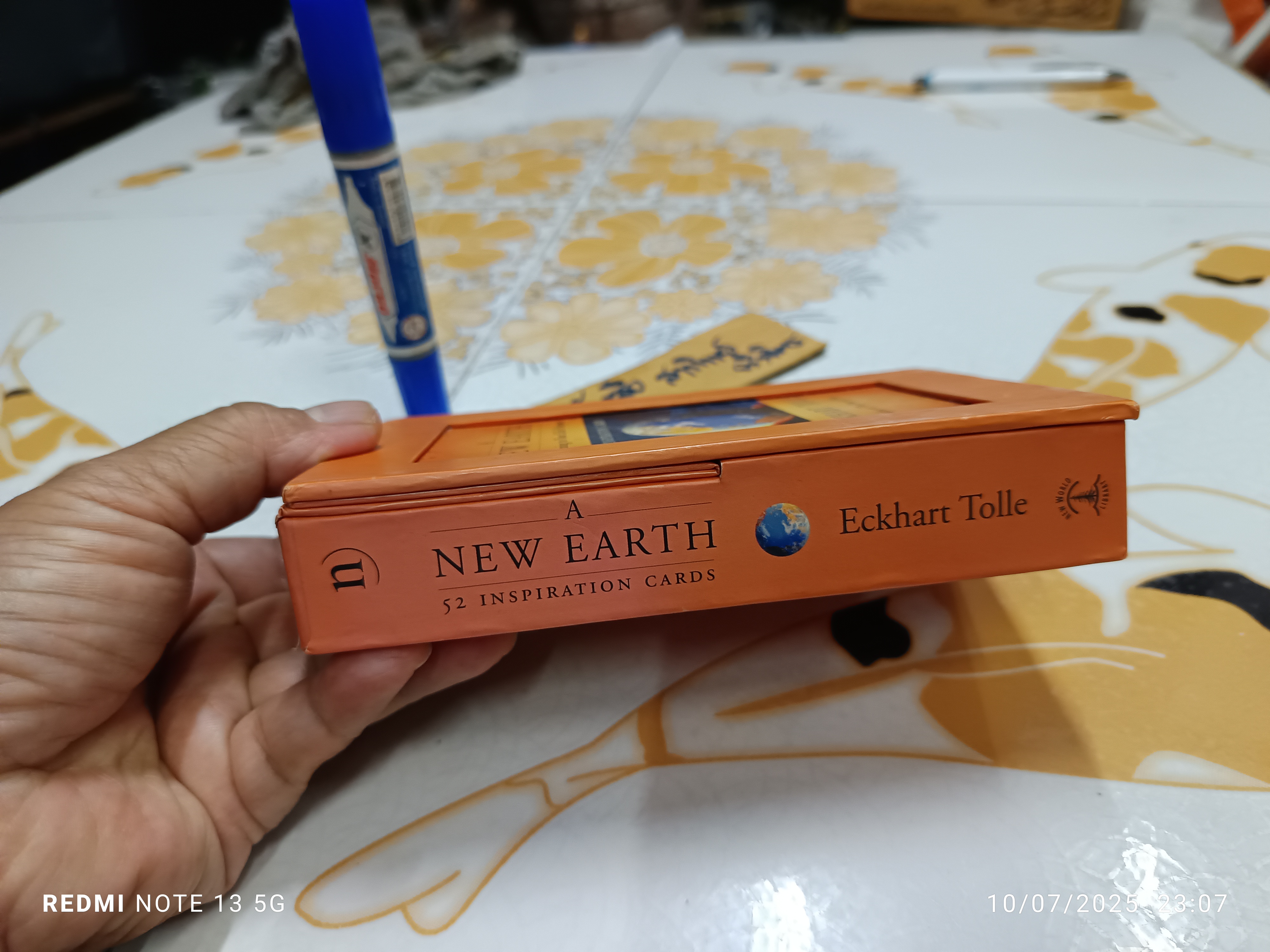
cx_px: 635
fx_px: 881
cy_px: 476
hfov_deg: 71.6
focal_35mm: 24
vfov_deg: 56.8
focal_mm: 5.31
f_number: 1.7
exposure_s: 1/25
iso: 996
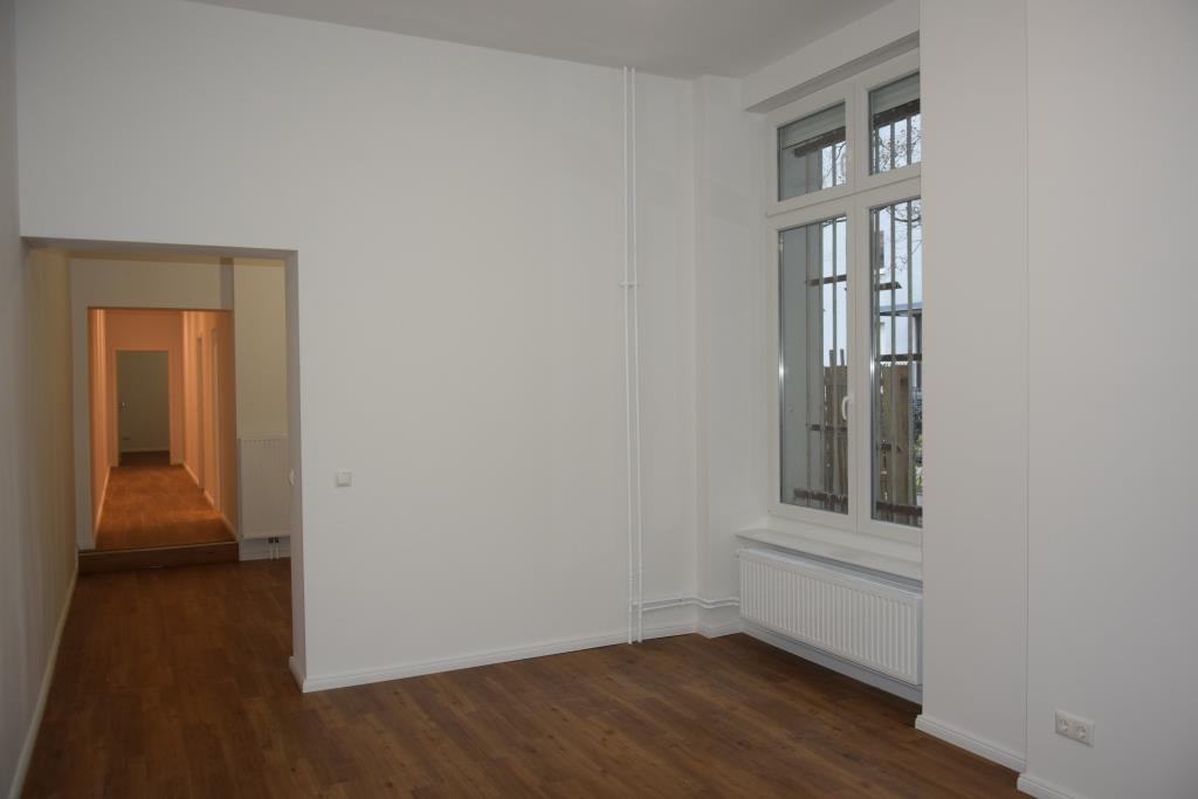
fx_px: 899
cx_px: 599
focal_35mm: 27
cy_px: 400
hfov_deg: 67.4
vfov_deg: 47.9
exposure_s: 1/60
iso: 800
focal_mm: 18
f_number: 4
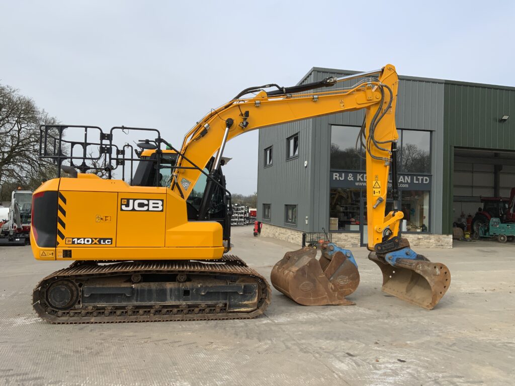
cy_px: 193
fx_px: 431
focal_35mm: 29
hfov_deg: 61.7
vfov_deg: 48.2
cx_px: 258
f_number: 1.8
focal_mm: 3
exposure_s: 1/1577
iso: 16
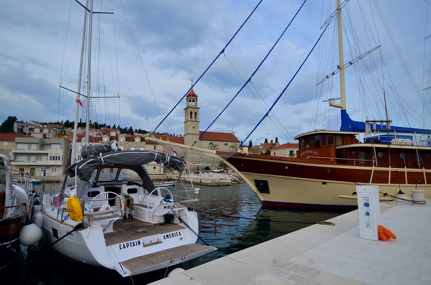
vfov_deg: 63.0
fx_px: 233
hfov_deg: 85.6
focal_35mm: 20
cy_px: 142
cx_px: 216
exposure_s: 1/500
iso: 100
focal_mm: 13
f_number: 4
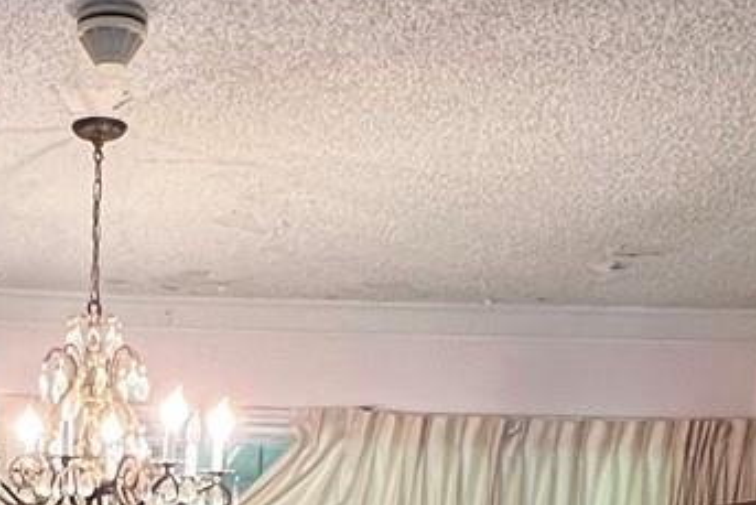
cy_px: 845
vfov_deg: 18.1
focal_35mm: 63
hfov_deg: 30.5
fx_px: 1323
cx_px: 77
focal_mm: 1.57
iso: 320
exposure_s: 1/60
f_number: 1.8
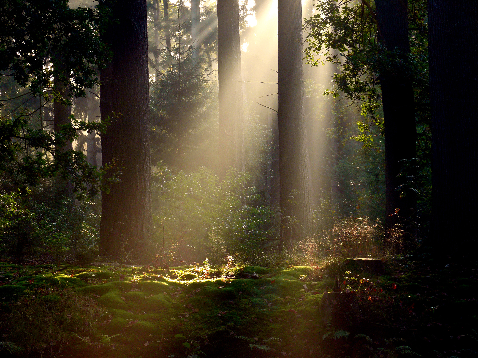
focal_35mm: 104
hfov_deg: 18.9
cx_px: 239
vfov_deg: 14.2
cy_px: 179
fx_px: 1436
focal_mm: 22
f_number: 9
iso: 100
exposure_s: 1/15
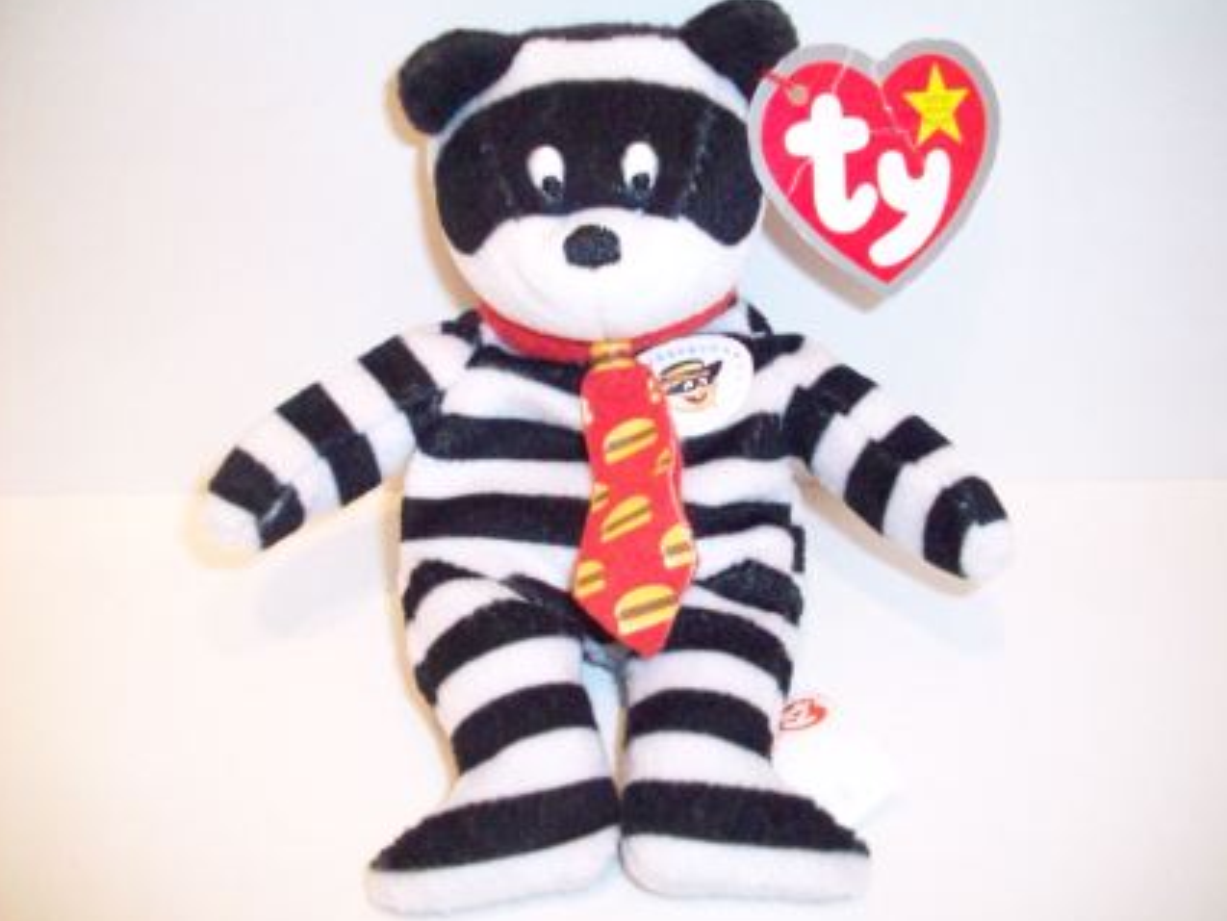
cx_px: 635
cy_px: 453
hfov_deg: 47.8
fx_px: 1383
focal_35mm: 39
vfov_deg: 36.8
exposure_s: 1/128
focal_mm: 6.2
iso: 732
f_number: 2.8
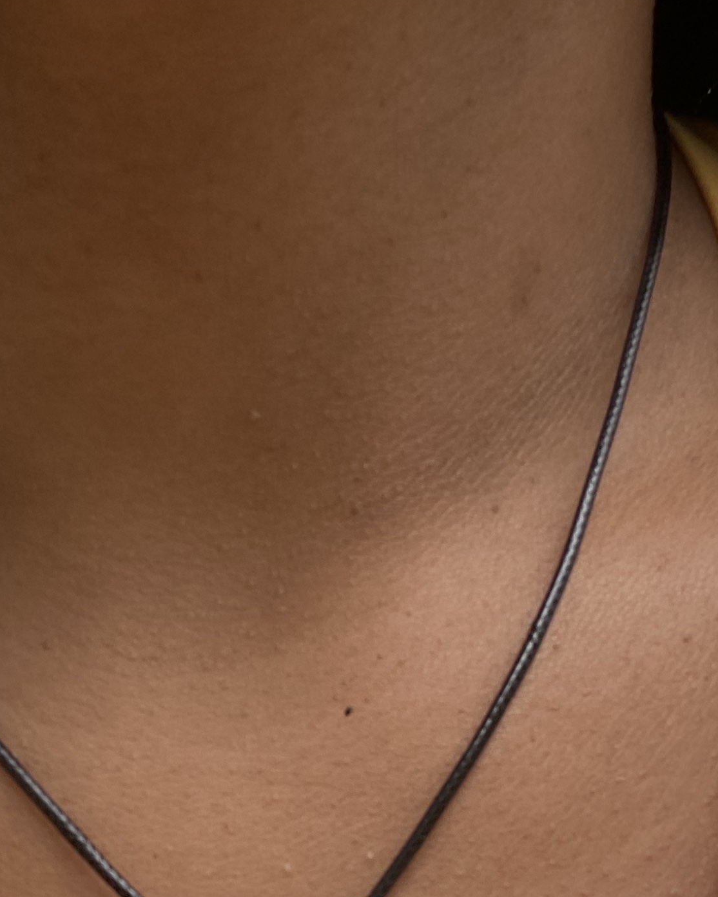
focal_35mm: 65
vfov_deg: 26.9
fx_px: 1727
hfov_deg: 23.4
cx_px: 284
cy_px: 970
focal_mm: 2.71
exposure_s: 1/167
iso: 25
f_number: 2.2
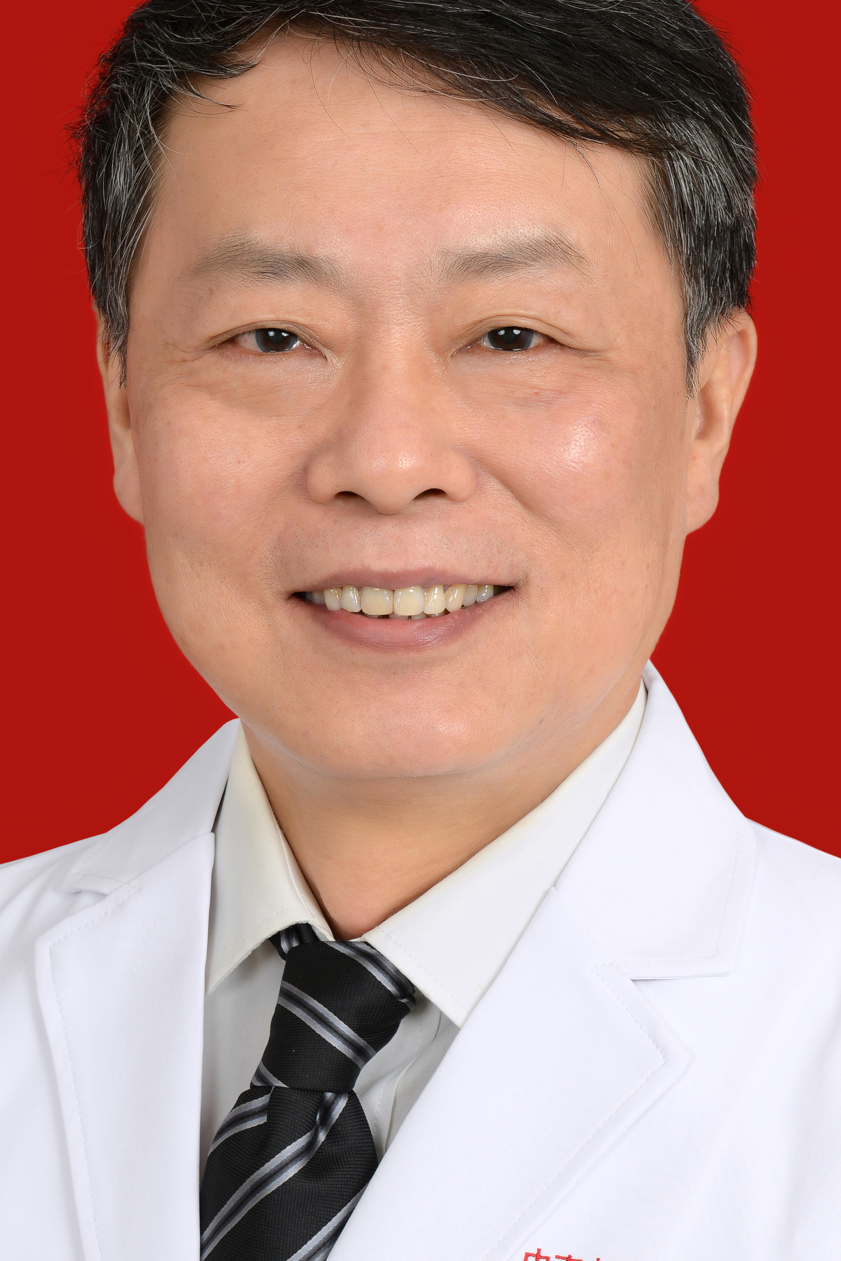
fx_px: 3921
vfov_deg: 18.2
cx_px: 418
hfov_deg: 12.2
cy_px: 727
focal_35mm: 112
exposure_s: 1/60
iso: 100
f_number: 6.3
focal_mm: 70
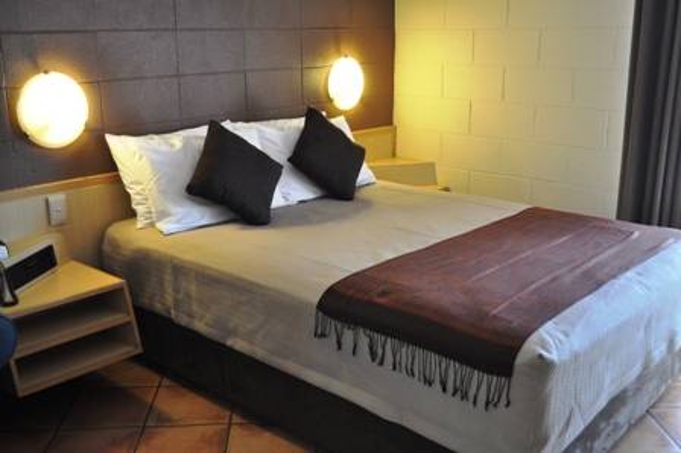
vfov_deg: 34.2
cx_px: 340
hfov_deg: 49.6
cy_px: 226
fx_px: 737
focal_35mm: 39
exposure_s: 1/60
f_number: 4.2
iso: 720
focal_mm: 26
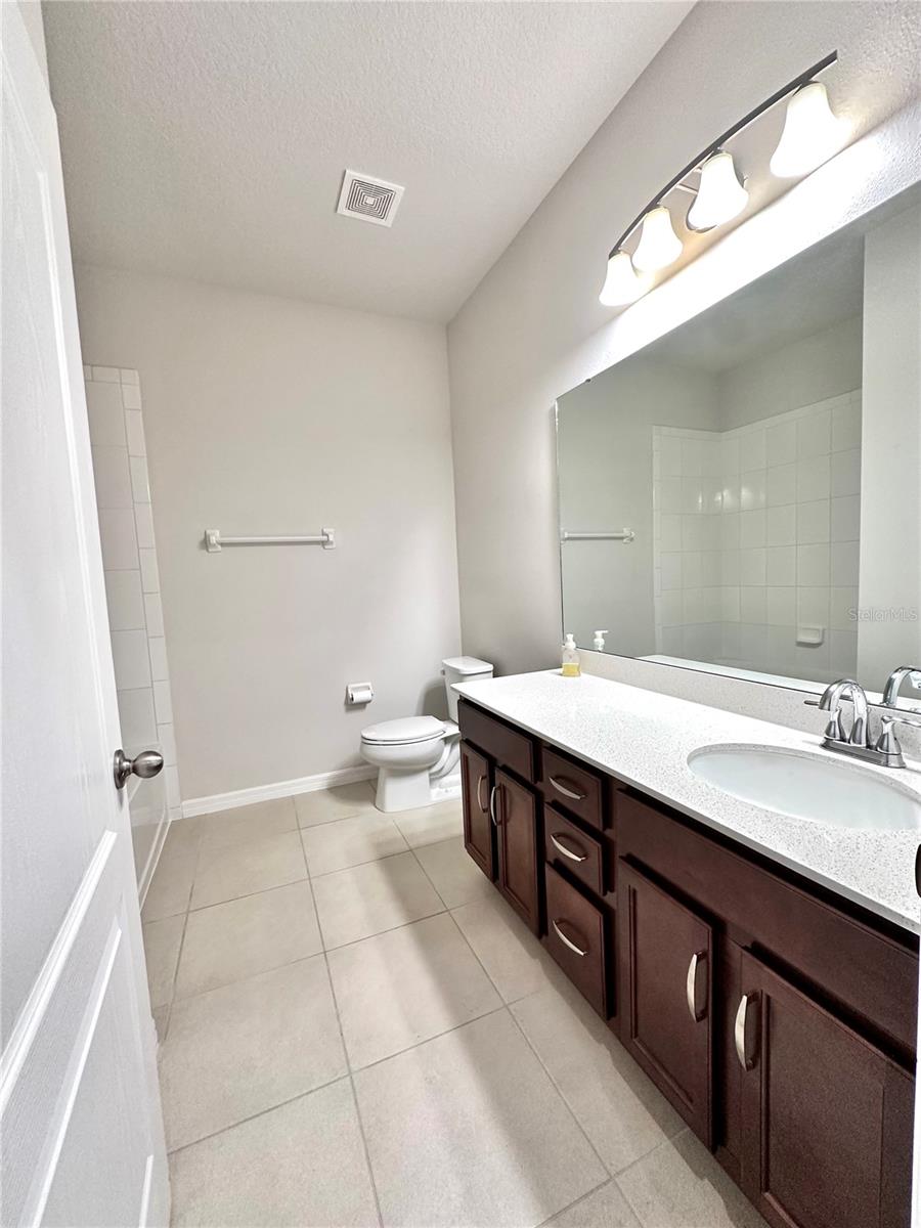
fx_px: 497
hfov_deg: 85.7
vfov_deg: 102.1
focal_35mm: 14
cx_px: 460
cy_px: 614
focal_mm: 2.22
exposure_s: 1/120
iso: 250
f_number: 2.2
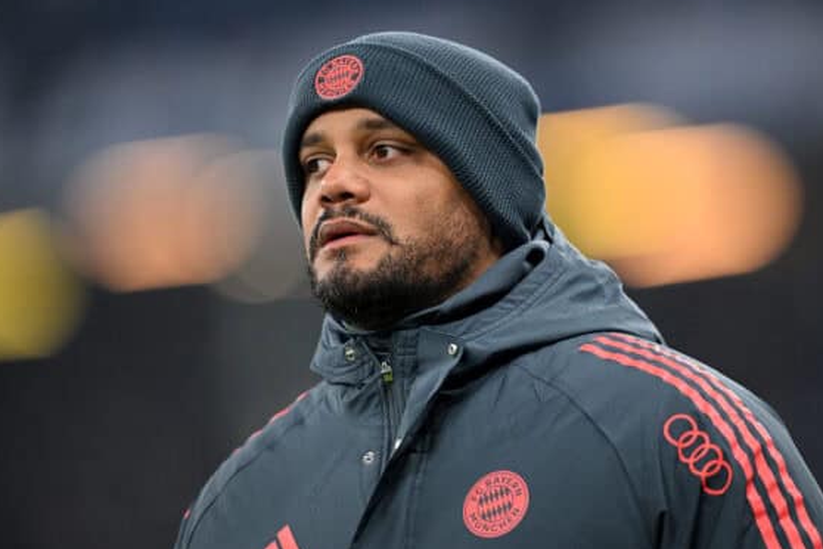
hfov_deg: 4.7
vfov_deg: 3.1
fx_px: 10081
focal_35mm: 441
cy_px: 255
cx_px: 421
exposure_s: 1/1600
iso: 3200
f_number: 2.8
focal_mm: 400
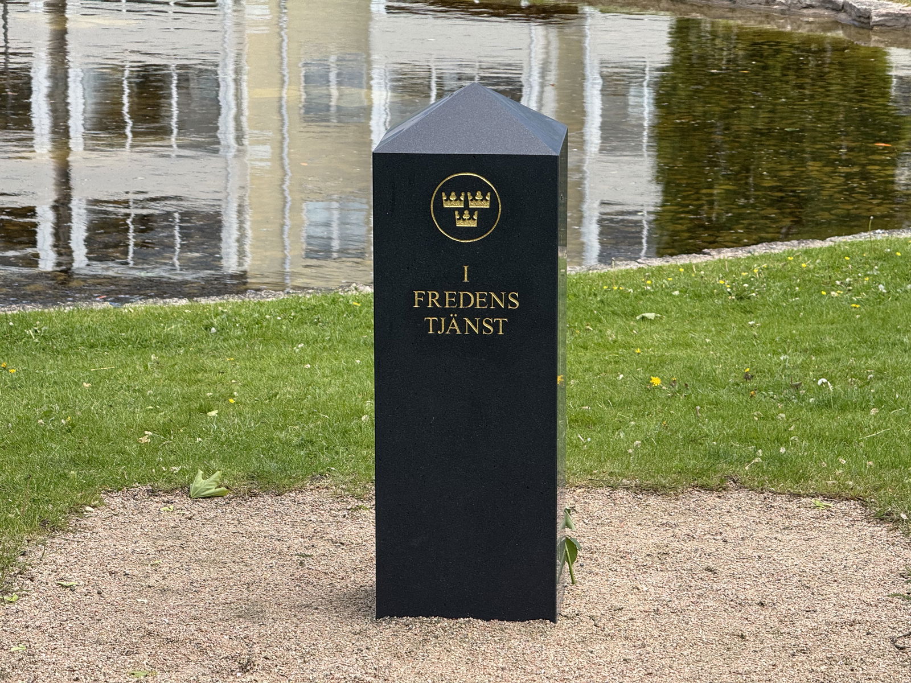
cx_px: 456
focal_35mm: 120
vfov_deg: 12.3
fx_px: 3158
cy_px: 342
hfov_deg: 16.4
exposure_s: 1/423
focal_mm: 15.66
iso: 50
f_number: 2.8
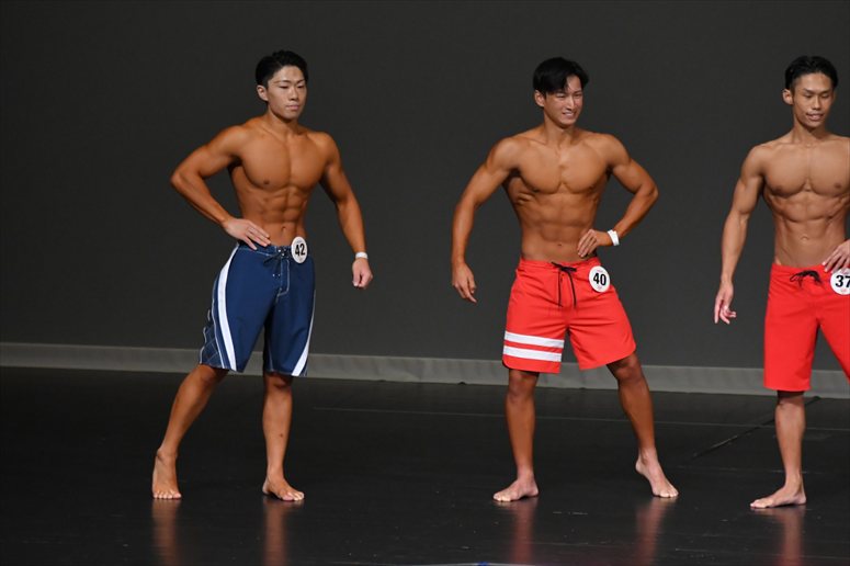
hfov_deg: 6.0
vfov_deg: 4.0
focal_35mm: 345
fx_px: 8142
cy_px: 283
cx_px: 425
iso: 4000
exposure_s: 1/400
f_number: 5.6
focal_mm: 230
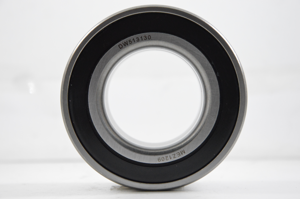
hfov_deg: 16.1
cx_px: 150
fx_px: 1062
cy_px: 100
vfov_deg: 10.7
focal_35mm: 128
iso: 3200
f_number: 7.1
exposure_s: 1/100
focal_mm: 85
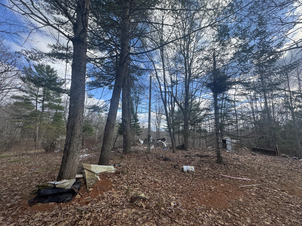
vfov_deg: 85.7
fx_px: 122
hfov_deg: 102.1
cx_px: 151
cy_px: 113
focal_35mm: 14
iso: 40
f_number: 2.2
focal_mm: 2.22
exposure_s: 1/664
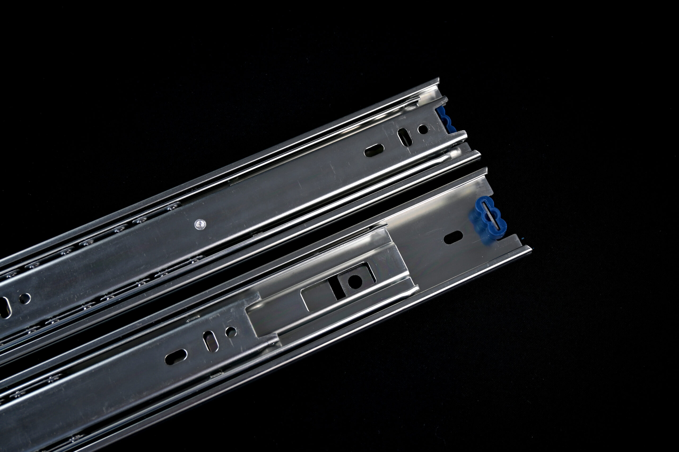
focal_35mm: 39
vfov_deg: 34.2
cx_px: 340
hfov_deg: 49.6
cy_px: 226
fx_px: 736
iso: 100
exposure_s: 1/50
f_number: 4.5
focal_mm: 26
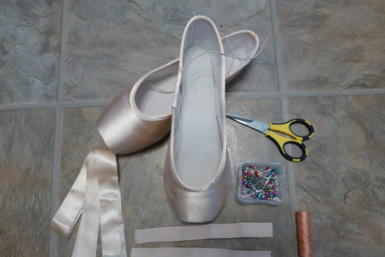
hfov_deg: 69.4
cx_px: 197
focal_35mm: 26
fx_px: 278
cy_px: 135
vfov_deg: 49.6
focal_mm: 4.3
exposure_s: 1/30
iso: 400
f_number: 3.3
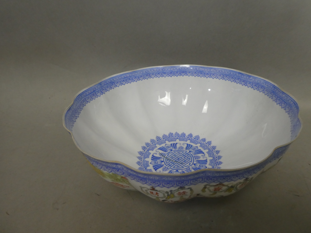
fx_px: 225
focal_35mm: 25
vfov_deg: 54.9
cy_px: 119
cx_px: 162
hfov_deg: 69.4
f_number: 3.3
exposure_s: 1/60
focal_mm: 4.3
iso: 320
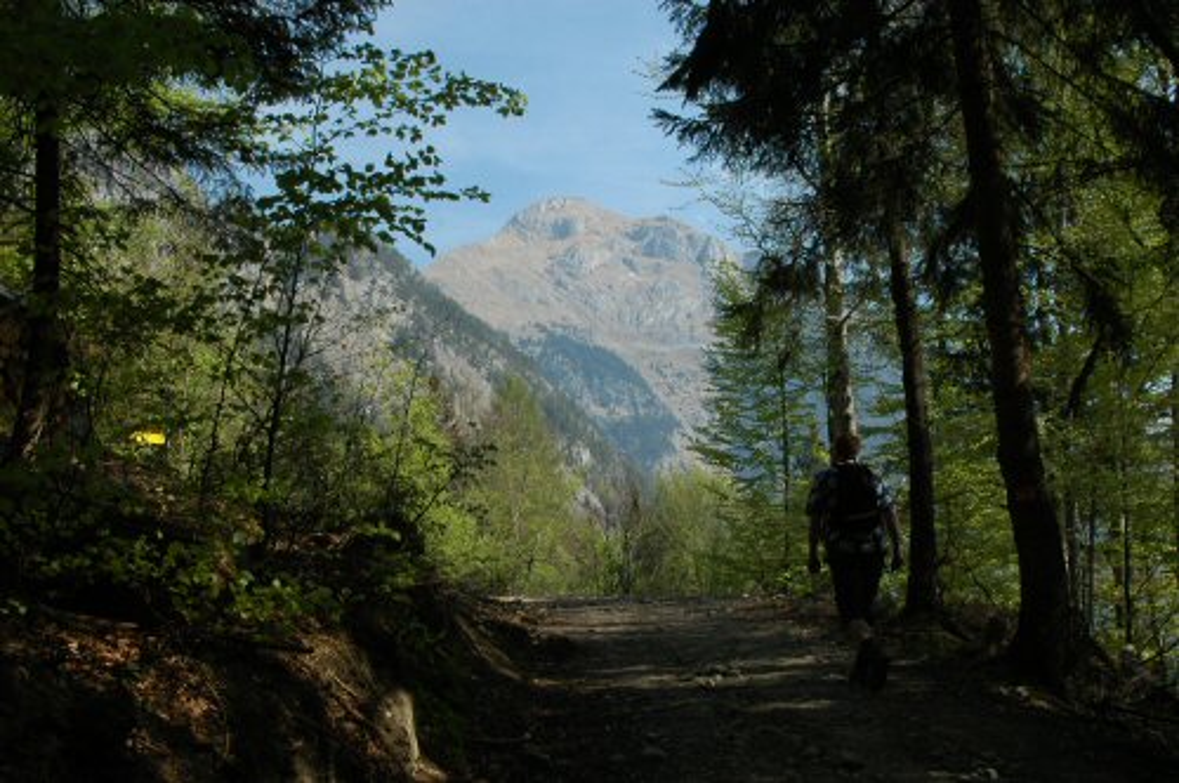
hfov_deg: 46.5
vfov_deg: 31.8
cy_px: 392
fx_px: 1374
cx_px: 590
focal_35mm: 42
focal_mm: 28
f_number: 13
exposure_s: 1/160
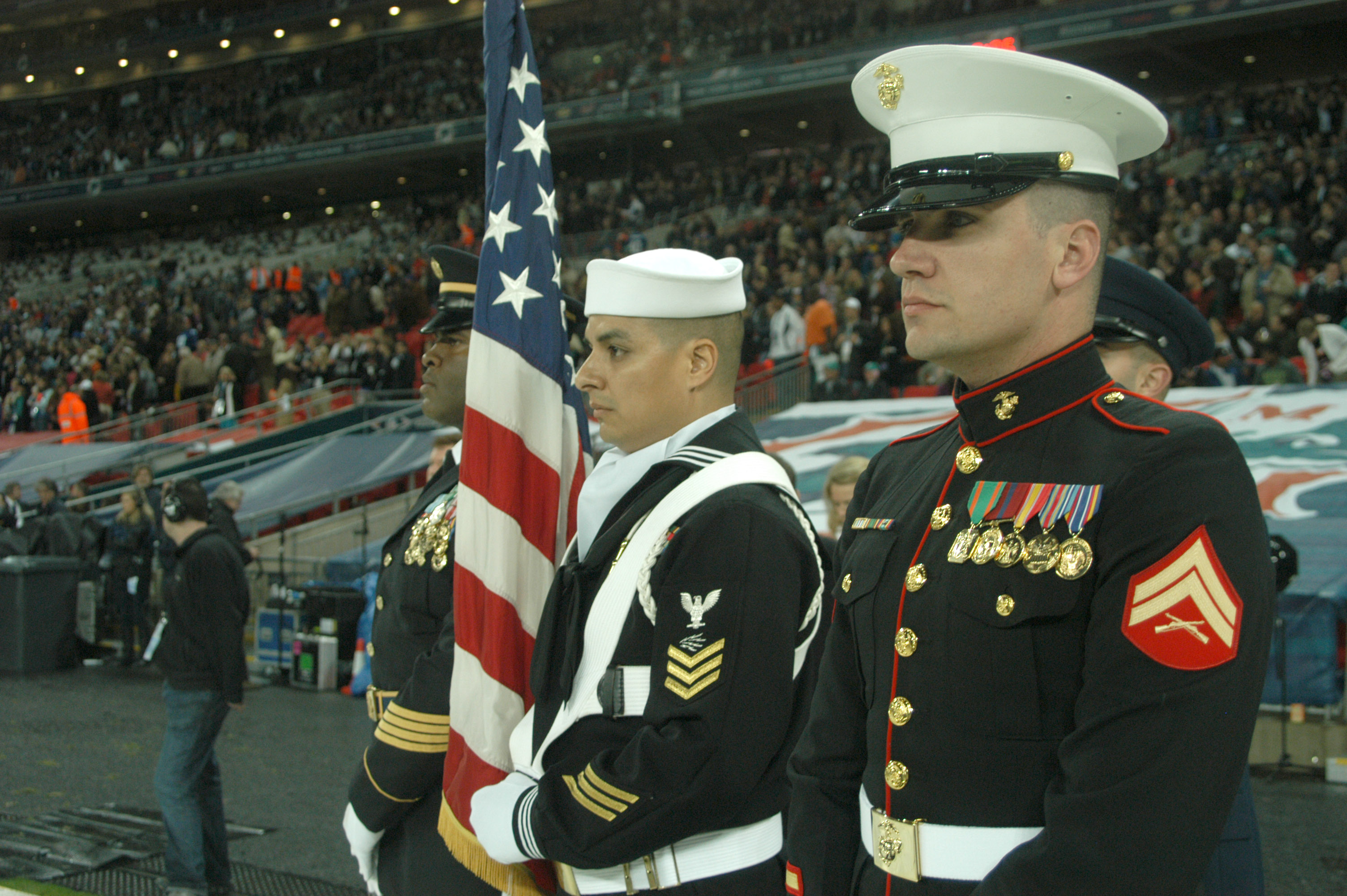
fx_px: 1570
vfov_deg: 31.8
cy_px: 448
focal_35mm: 42
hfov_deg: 46.4
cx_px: 674
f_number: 4
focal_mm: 28
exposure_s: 1/200
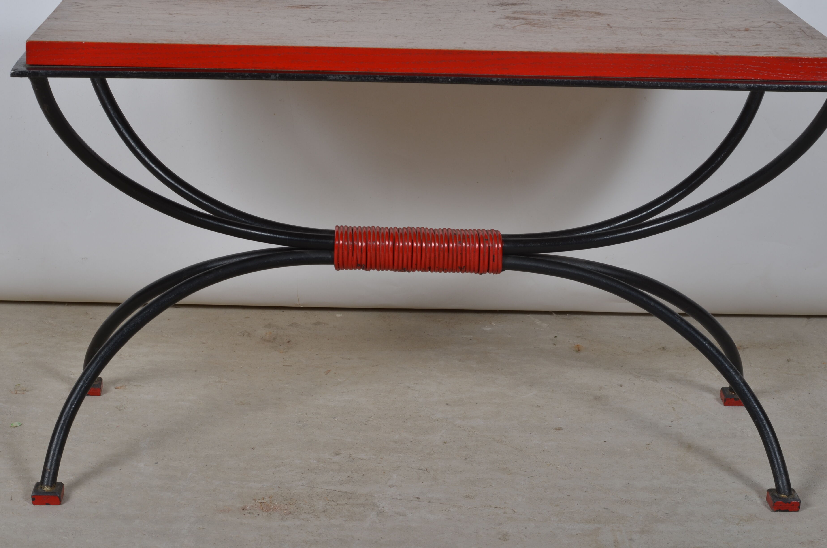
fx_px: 1719
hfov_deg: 27.0
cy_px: 274
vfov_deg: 18.1
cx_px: 414
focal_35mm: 75
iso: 100
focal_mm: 50
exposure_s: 1/125
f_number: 14
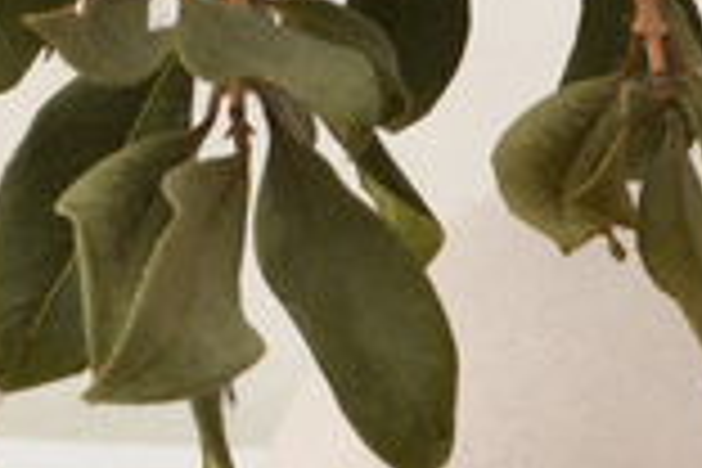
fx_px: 10529
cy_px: 592
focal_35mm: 540
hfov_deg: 3.8
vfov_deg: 2.5
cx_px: -320
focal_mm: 105
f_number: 22
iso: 400
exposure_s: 1/160
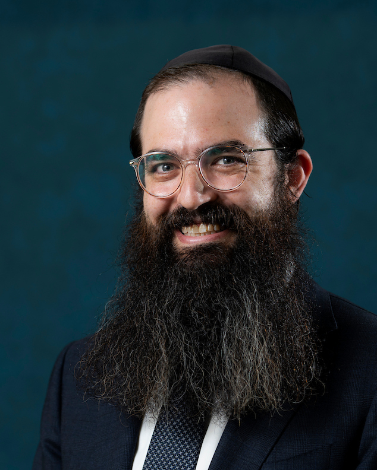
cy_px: 234
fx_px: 1980
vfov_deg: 13.6
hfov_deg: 10.9
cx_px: 181
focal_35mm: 142
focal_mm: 100
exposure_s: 1/160
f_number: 4
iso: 160
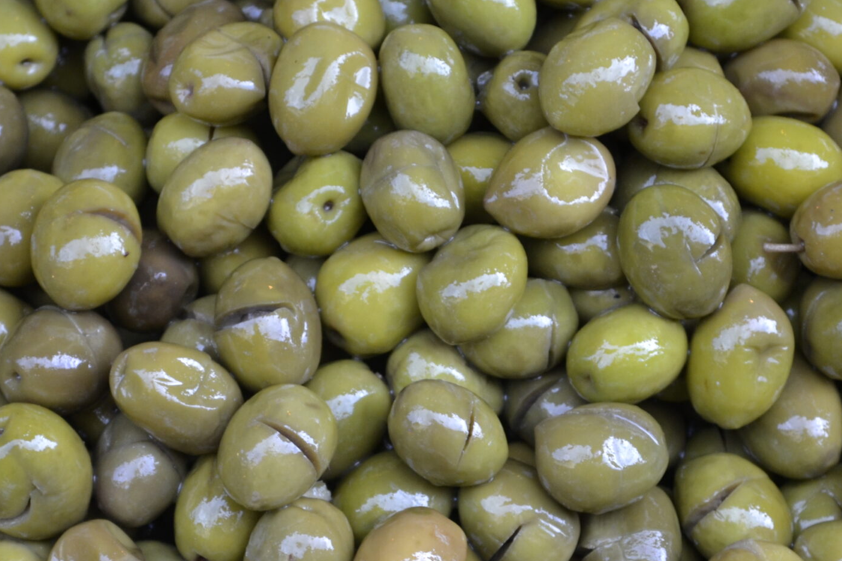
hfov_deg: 13.6
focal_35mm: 151
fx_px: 3530
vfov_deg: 9.1
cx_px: 387
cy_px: 434
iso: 400
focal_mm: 55
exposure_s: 1/125
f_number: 5.6
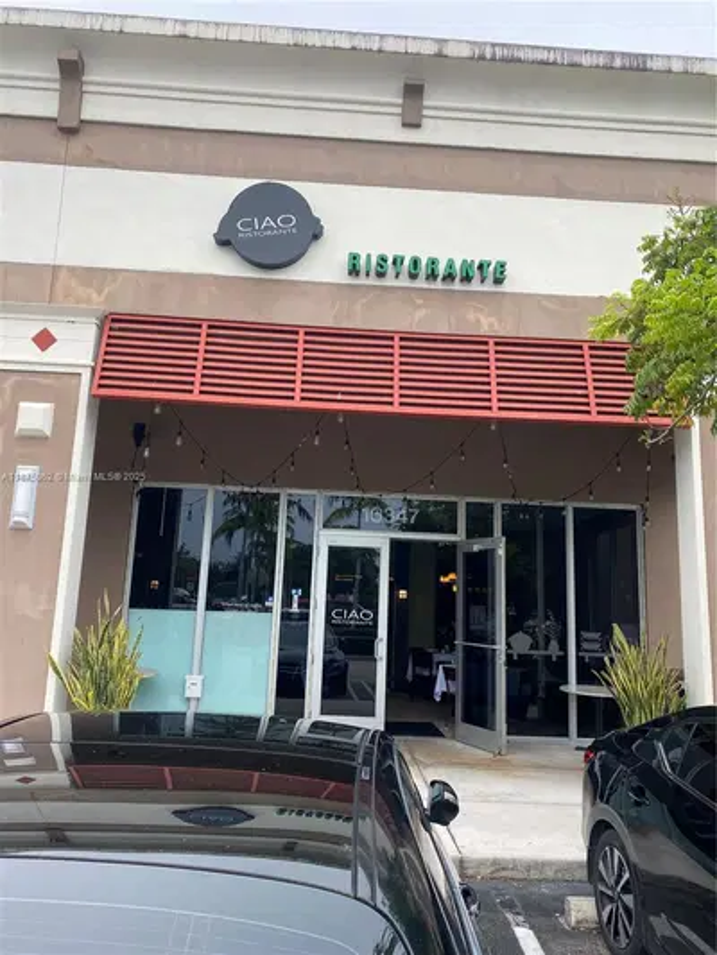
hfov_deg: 53.1
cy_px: 478
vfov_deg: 67.3
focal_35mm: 26
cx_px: 358
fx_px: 718
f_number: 1.8
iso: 32
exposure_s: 1/606
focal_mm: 4.25
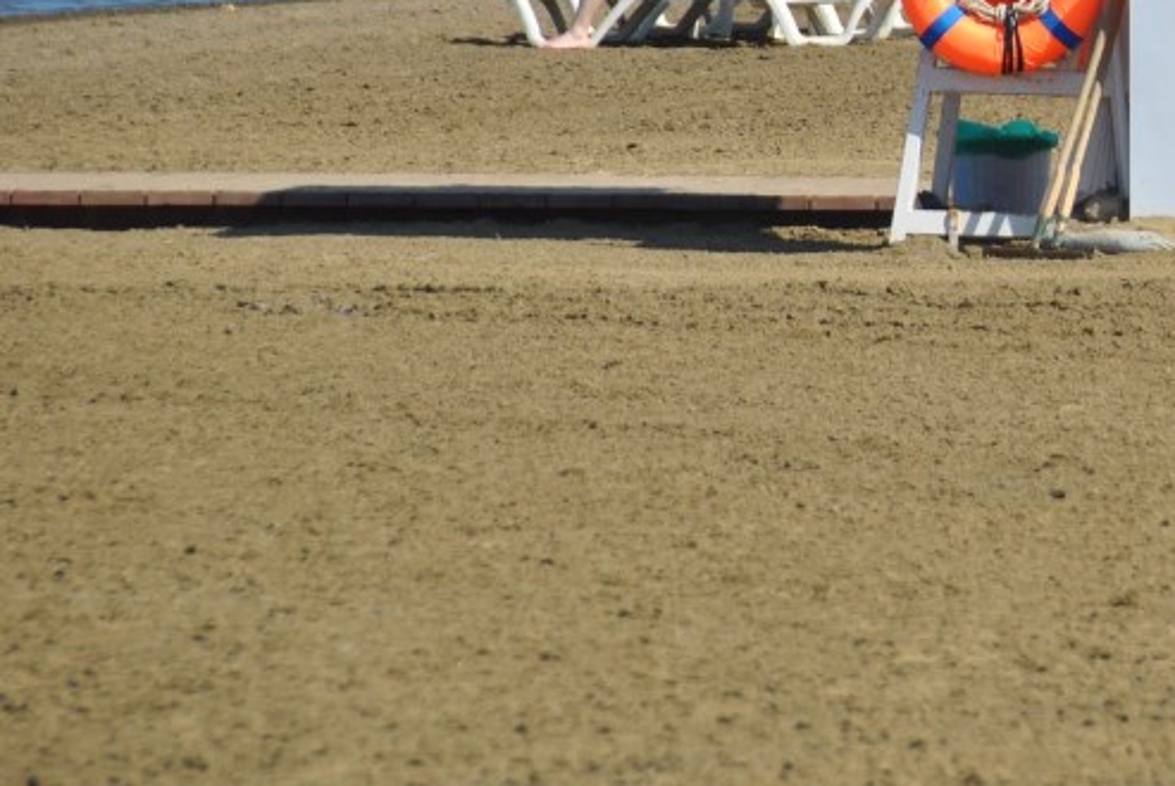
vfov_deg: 2.6
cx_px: 1272
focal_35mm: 524
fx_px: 17123
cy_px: 64
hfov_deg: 3.9
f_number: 5.6
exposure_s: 1/1250
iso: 200
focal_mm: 150
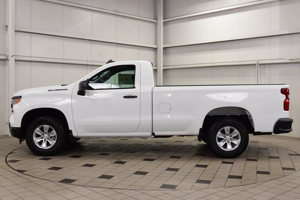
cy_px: 100
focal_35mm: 42
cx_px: 150
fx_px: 350
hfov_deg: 46.4
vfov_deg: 31.9
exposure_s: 1/30
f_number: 7.1
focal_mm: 28
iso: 400
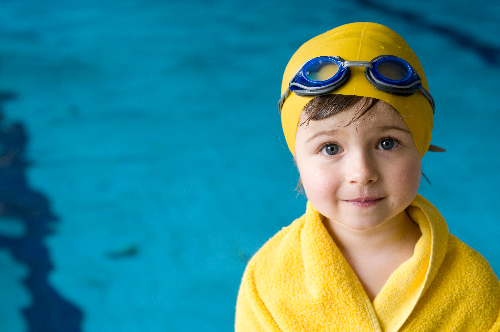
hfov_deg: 27.0
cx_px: 250
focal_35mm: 75
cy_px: 166
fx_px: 1040
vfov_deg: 18.1
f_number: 4
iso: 400
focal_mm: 50
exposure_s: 1/80
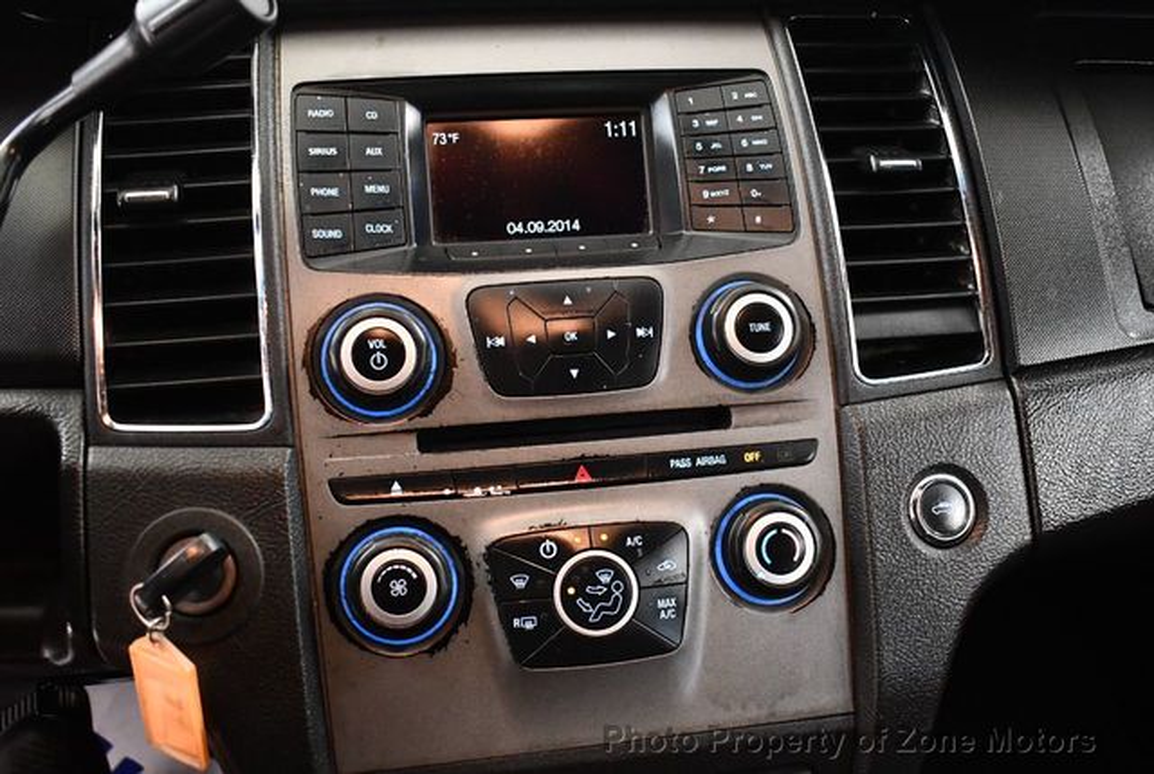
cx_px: 577
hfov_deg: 53.1
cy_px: 387
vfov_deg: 37.0
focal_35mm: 36
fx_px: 1156
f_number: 3.5
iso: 3200
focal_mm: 18
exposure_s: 1/100
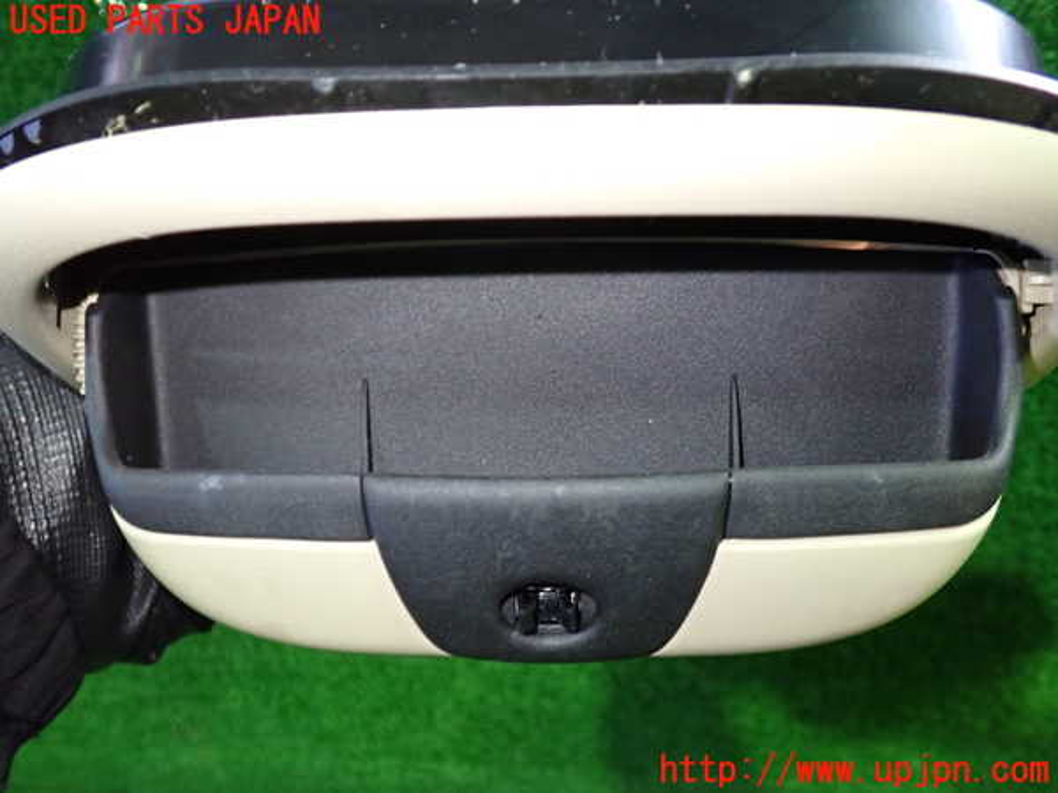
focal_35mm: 30
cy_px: 396
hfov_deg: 60.0
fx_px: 917
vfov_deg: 46.8
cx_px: 529
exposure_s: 1/30
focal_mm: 5.4
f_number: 2.3
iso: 500
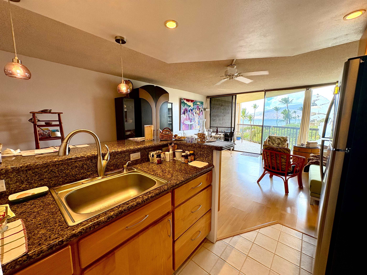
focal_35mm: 14
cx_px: 184
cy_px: 138
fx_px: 148
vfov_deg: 85.7
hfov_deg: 102.1
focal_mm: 2.22
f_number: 2.2
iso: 160
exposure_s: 1/120
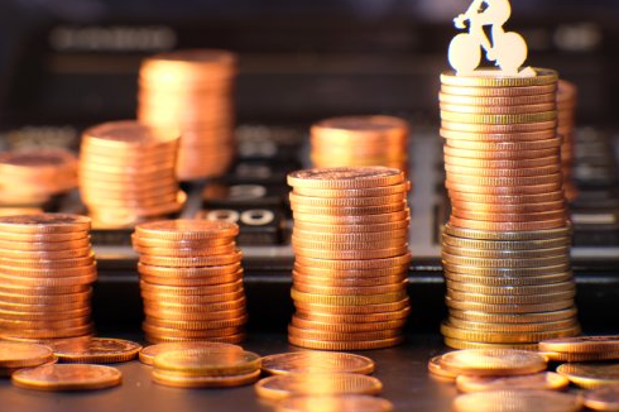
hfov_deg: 12.8
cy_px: 162
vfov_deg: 8.6
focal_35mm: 160
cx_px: 283
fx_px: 2749
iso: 400
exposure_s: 1/160
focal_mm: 85
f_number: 5
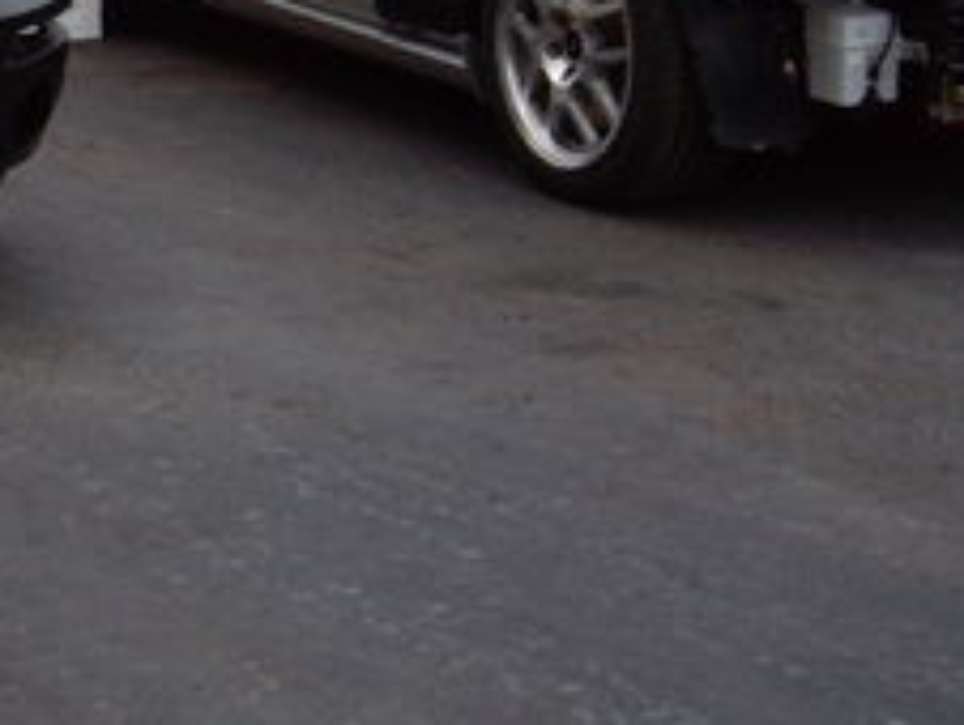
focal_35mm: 133
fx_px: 3708
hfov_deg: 14.6
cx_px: 60
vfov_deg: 11.1
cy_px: -26
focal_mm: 7.6
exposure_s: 1/160
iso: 64
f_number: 3
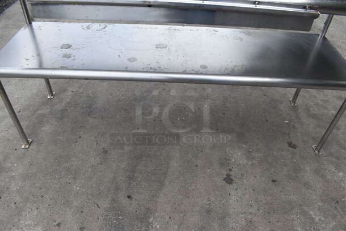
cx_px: 173
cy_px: 116
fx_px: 260
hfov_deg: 67.3
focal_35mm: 27
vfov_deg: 48.0
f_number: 7.1
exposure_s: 1/320
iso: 200
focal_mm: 18
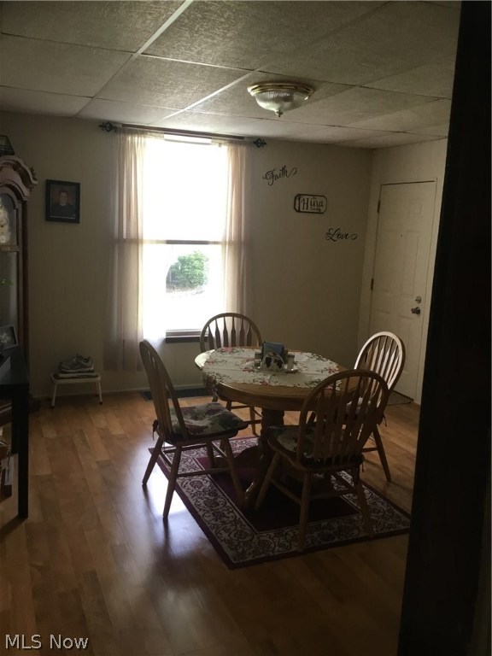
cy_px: 328
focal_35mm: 31
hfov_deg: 45.4
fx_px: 587
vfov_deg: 58.4
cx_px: 246
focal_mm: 3.3
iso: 64
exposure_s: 1/30
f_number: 2.4
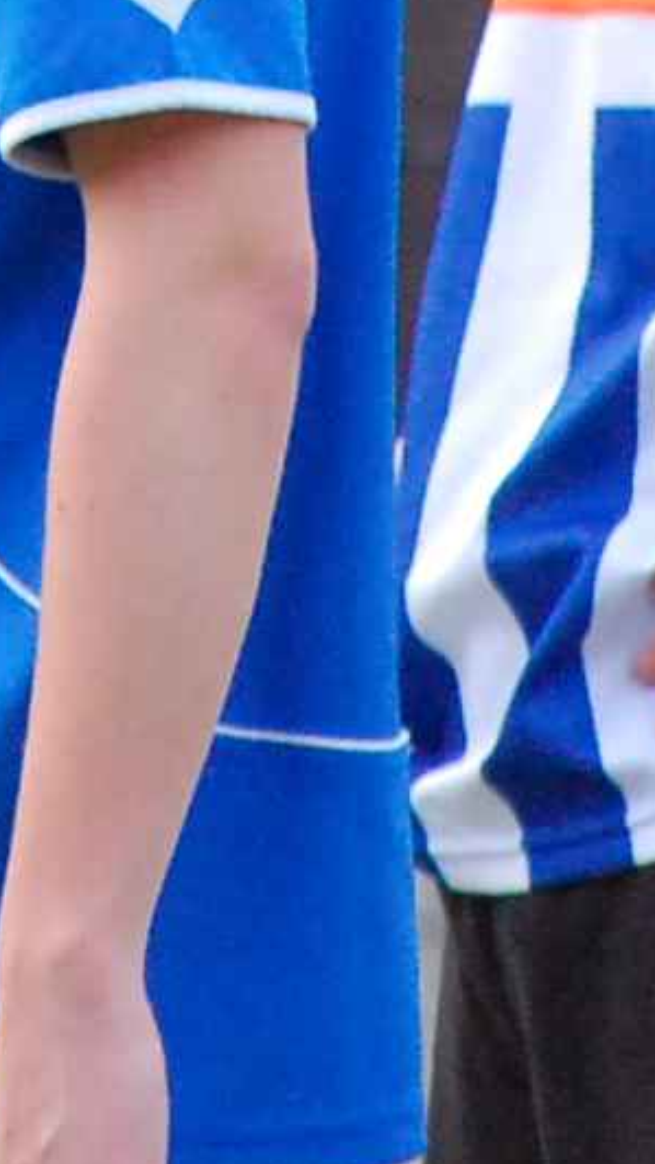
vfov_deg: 2.9
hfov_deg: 1.6
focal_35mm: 738
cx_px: -44
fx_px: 22769
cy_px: -613
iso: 1600
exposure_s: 1/250
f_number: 5.3
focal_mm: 150
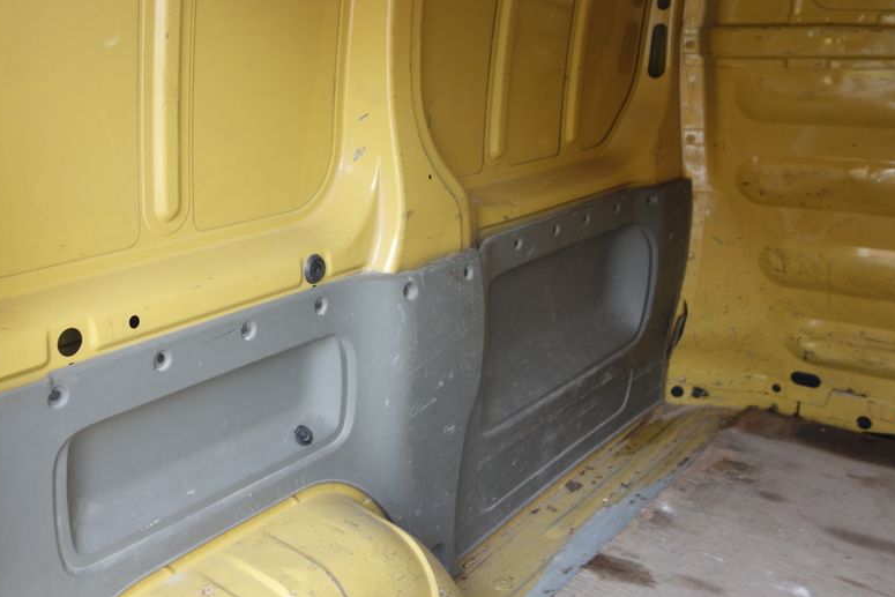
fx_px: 920
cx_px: 316
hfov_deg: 51.1
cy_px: 208
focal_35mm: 37
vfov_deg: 35.7
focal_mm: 10.4
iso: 125
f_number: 2
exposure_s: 1/100
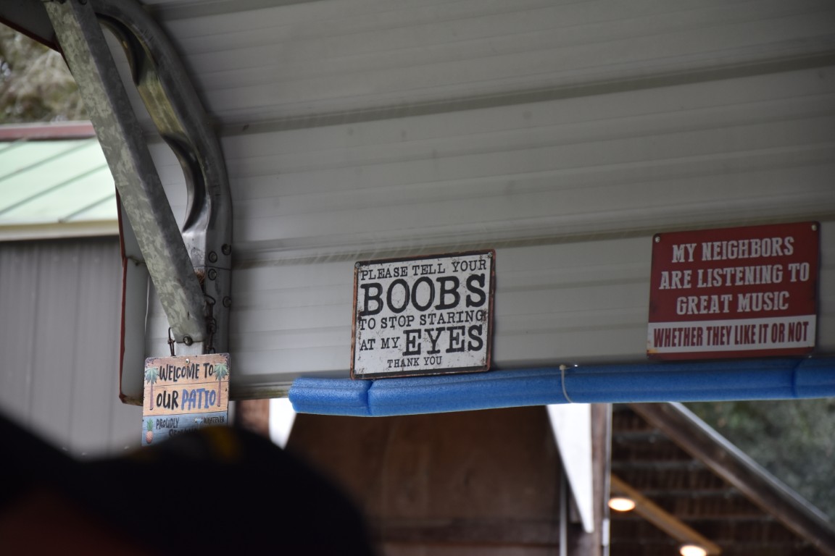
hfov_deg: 13.0
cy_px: 278
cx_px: 418
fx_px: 3653
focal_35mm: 158
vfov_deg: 8.7
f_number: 5.6
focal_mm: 105
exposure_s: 1/250
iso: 500
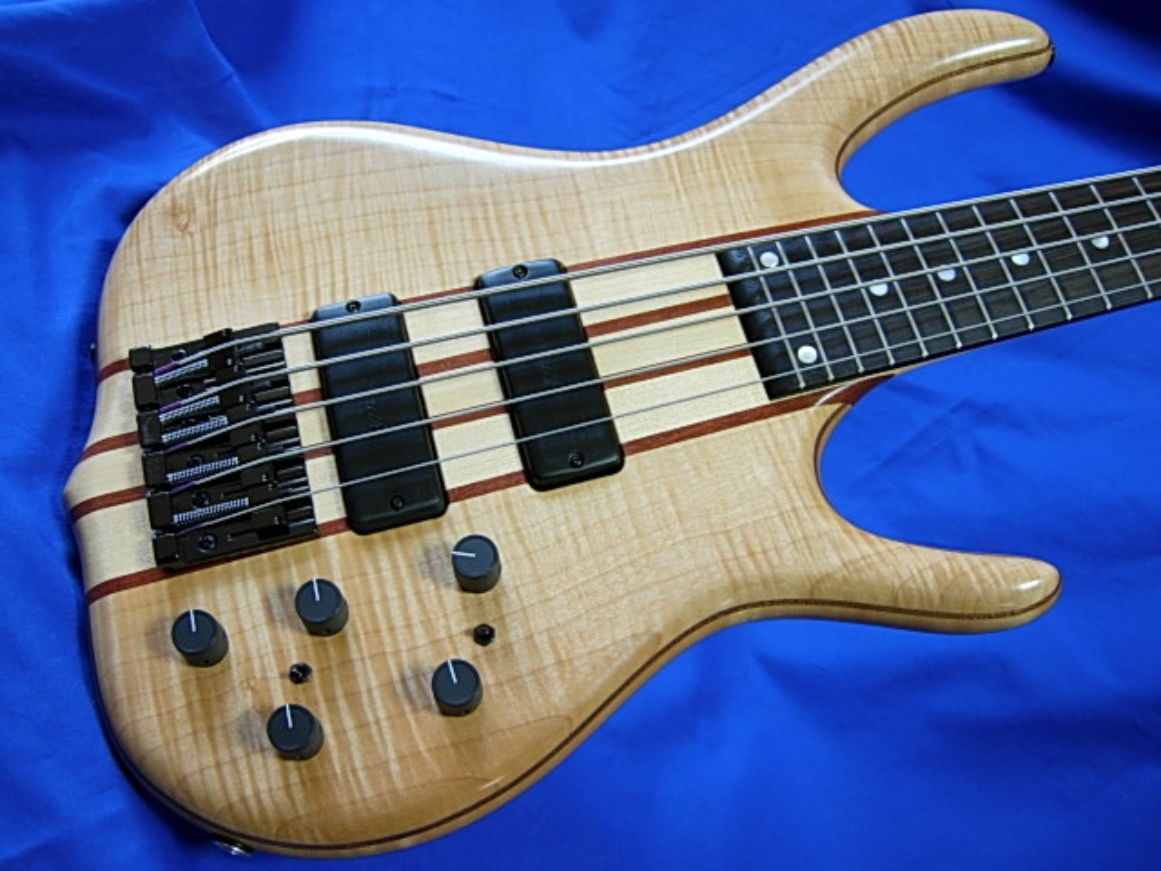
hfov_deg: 51.4
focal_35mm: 36
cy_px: 436
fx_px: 1207
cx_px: 580
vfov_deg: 39.7
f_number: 2.7
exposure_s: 1/5.1
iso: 50
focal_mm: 7.5
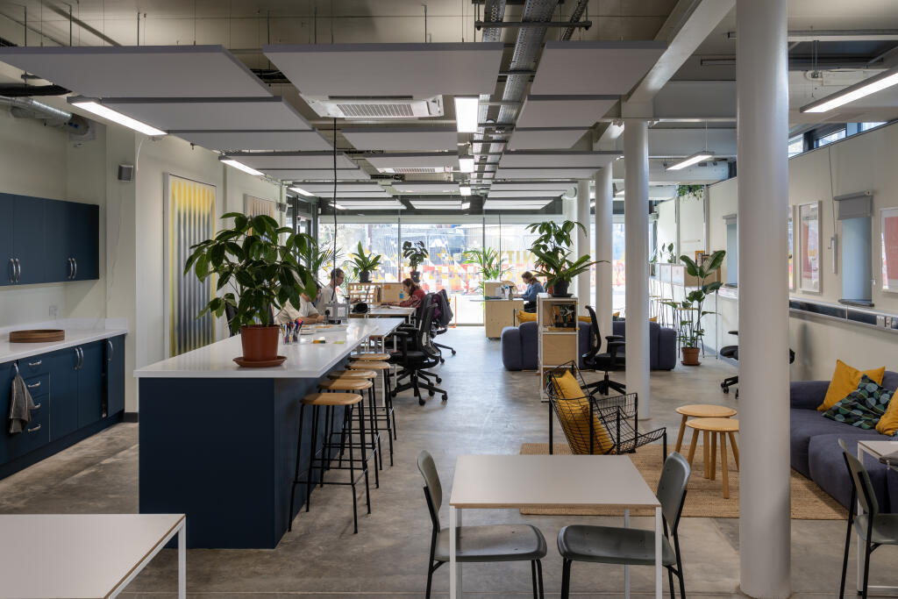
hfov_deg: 55.8
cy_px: 300
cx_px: 449
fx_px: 848
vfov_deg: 38.9
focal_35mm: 34
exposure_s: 1/2
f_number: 11
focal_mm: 34
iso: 100
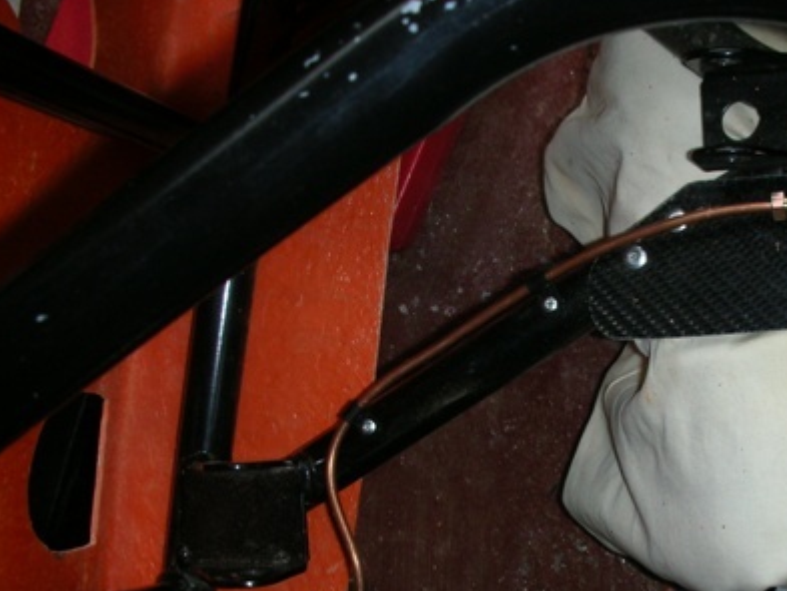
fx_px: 1296
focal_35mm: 57
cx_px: 561
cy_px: 403
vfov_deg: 25.5
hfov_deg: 33.3
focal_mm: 5.8
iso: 50
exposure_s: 1/60.1
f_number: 3
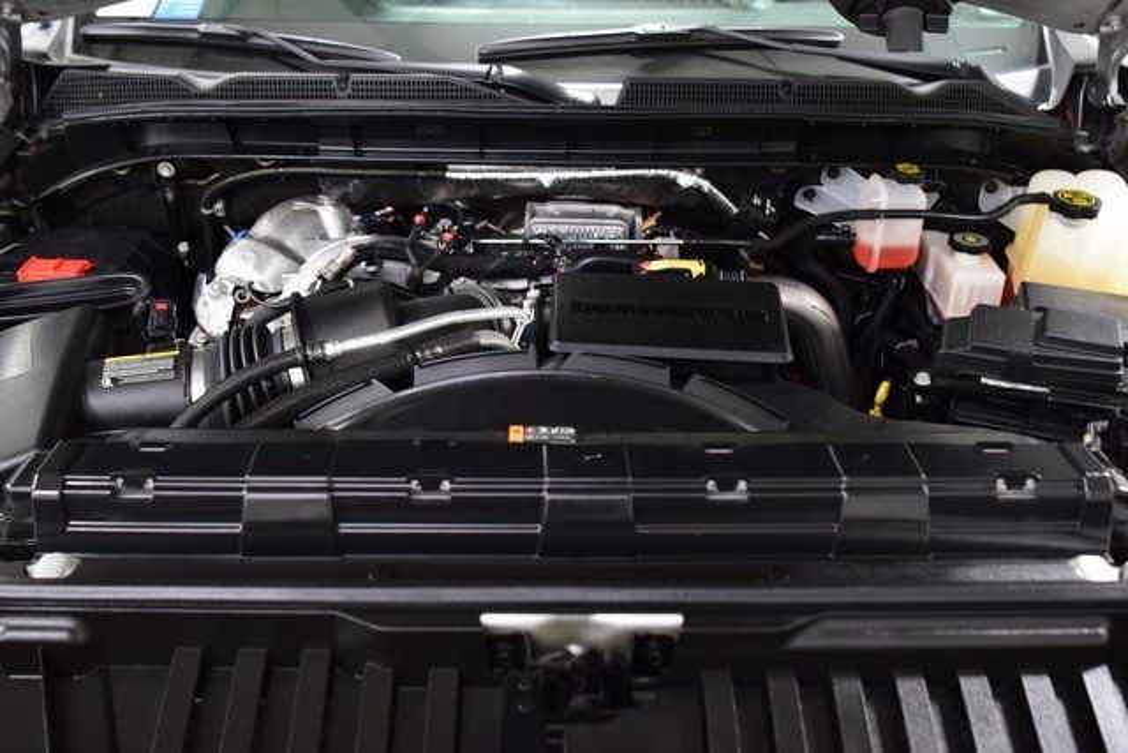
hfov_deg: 53.1
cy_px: 376
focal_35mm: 36
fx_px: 1128
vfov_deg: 36.9
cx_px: 564
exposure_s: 1/50
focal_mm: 24
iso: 1600
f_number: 2.8
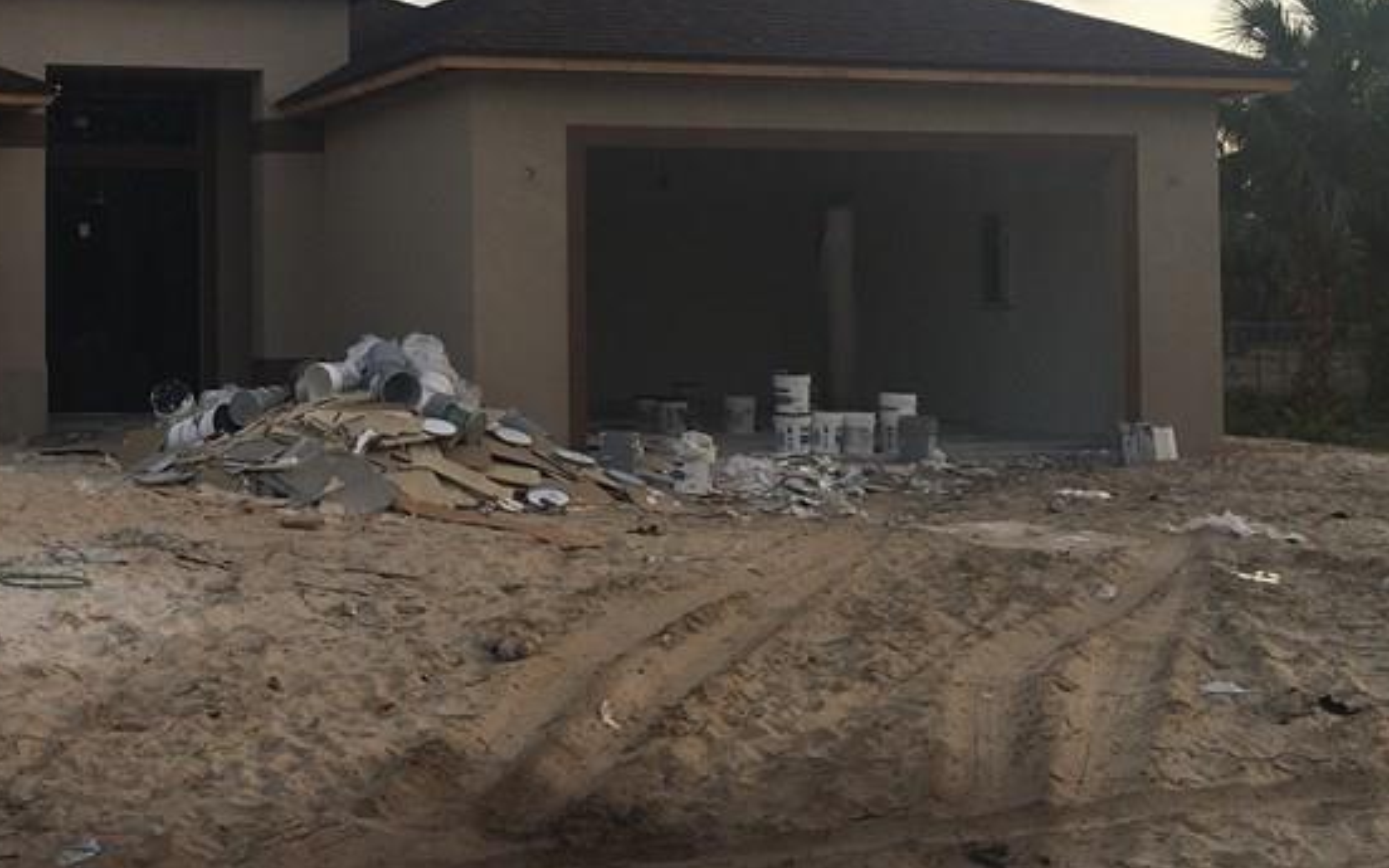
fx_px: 2158
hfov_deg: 34.4
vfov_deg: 22.6
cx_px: 244
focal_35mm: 57
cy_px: 272
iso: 25
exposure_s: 1/370
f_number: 2.2
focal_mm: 4.15
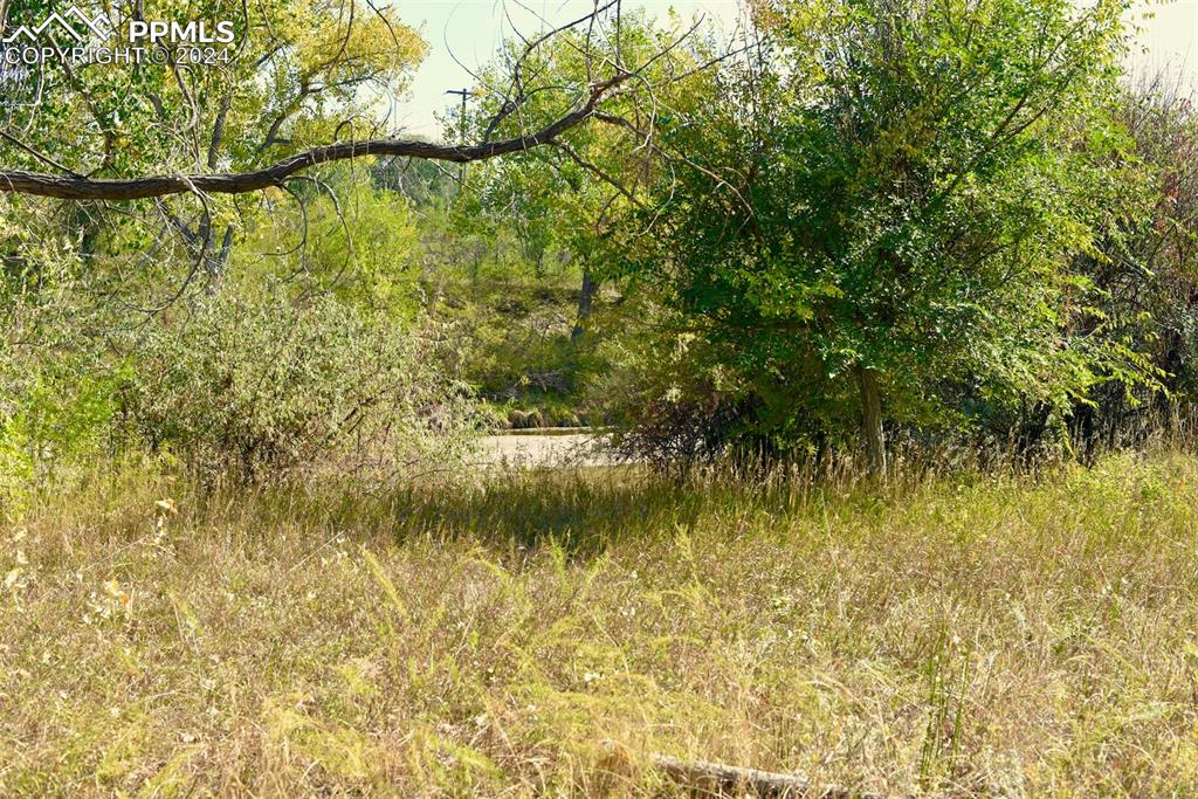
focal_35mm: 50
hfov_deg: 39.6
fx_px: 1664
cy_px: 400
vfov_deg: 27.0
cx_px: 599
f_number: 8
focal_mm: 50
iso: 220
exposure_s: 1/250
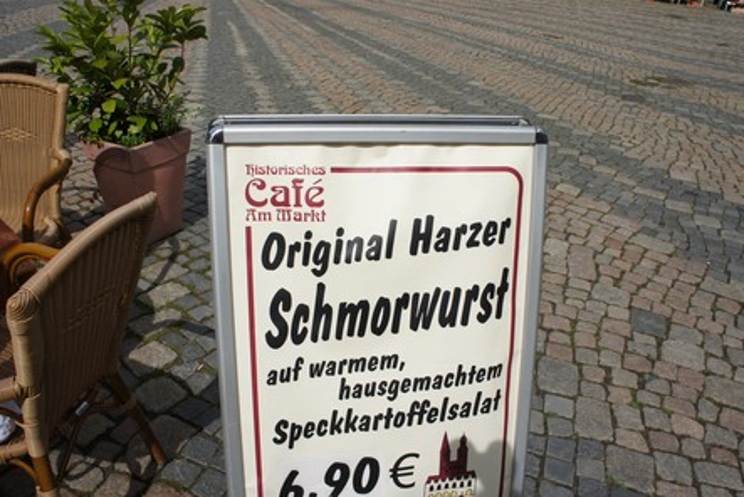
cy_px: 254
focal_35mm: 28
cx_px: 376
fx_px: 579
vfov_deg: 46.5
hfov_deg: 65.4
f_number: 8
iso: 200
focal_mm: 18
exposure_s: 1/1000
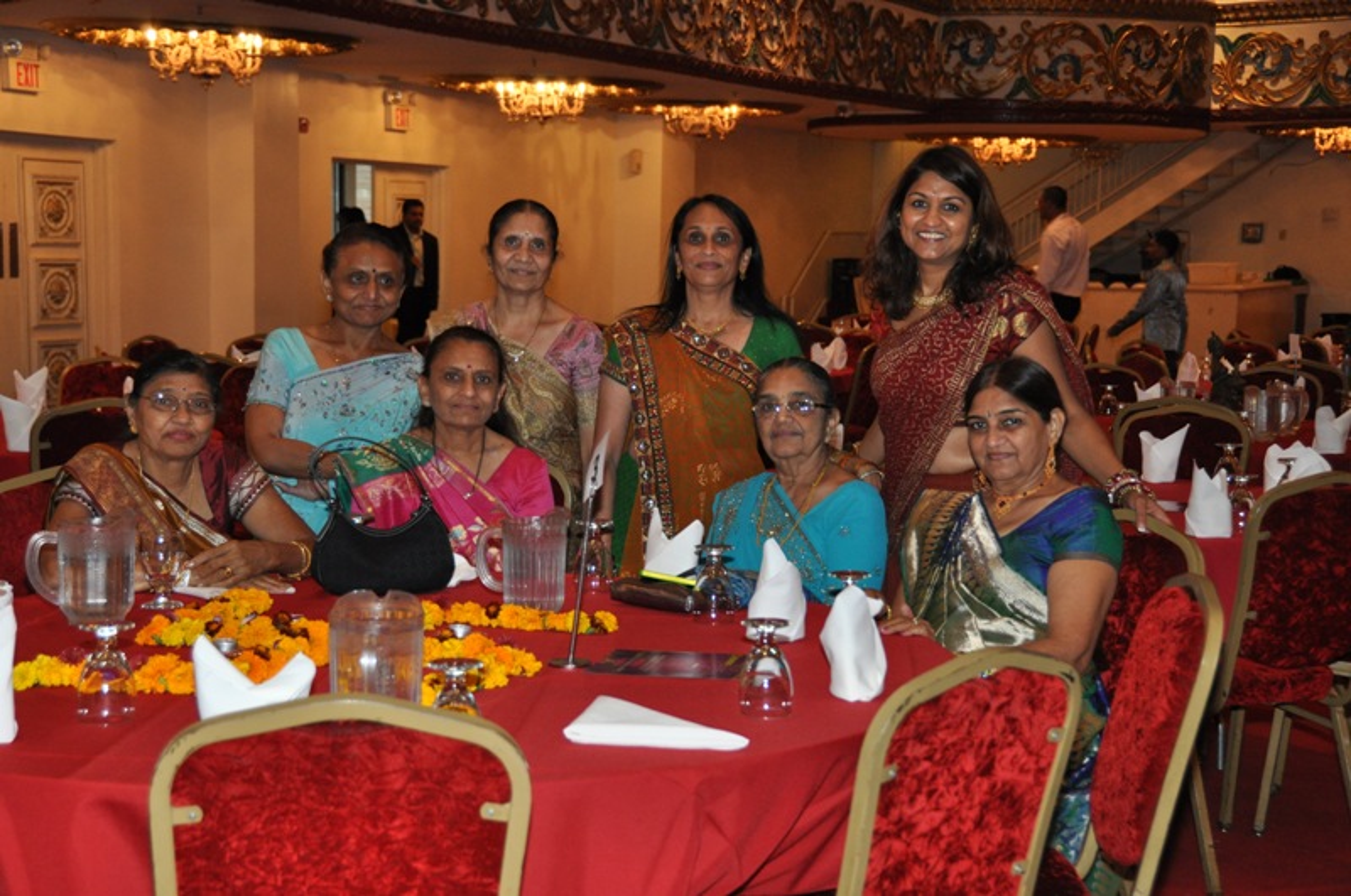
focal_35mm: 63
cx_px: 676
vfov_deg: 21.5
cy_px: 448
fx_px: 2361
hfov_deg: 31.9
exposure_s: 1/60
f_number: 4.5
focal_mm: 42
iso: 800
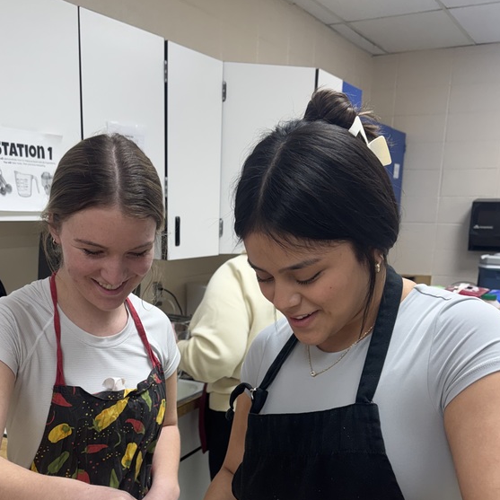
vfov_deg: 41.7
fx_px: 637
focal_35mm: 39
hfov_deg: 42.6
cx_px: 194
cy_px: 369
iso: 125
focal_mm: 6.76
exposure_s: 1/120
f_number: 1.78
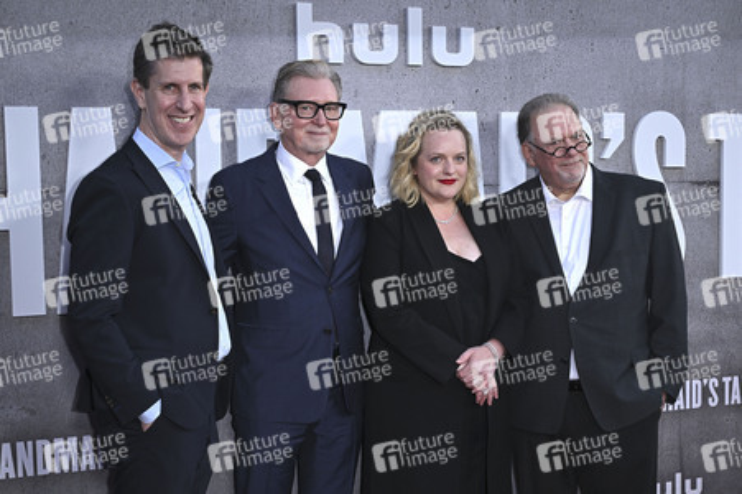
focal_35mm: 47
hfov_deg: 41.9
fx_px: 968
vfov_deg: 28.6
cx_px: 371
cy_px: 247
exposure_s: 1/250
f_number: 6.3
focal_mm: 47
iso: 640
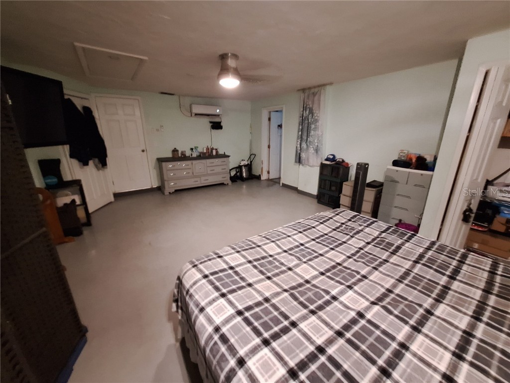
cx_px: 255
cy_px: 192
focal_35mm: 13
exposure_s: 1/15
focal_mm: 1.74
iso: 800
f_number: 2.2
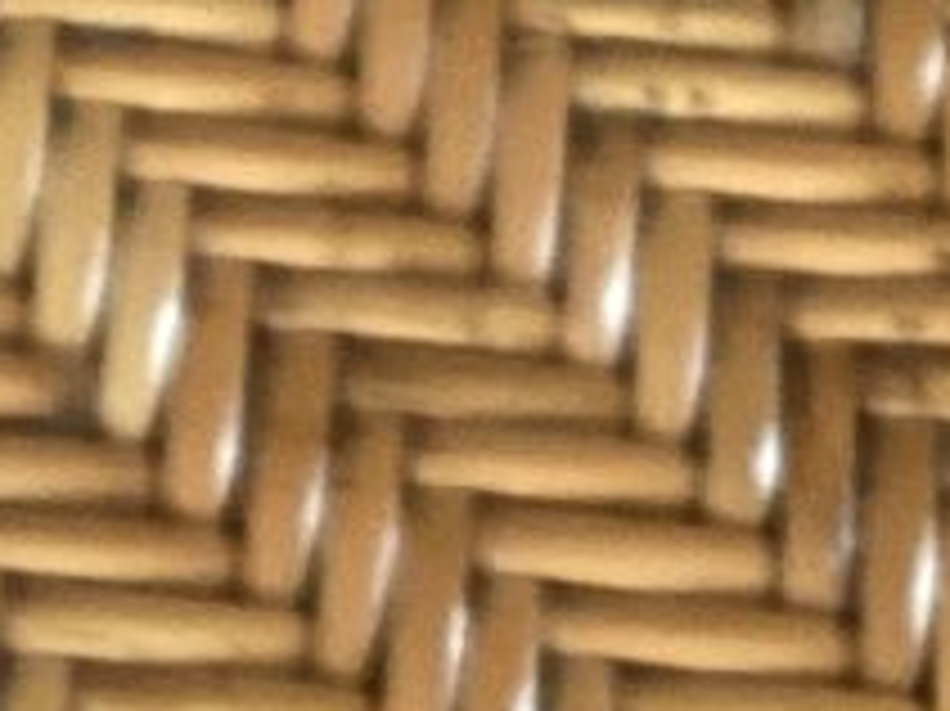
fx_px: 6089
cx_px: -97
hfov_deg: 8.8
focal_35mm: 222
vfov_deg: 6.5
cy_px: -542
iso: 320
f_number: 2.4
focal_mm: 3.3
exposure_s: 1/40
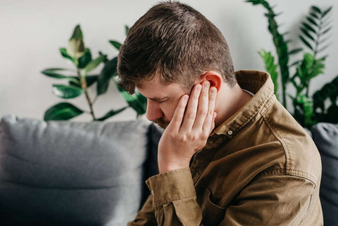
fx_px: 470
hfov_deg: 39.6
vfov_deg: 27.0
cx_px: 169
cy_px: 113
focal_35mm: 50
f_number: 4
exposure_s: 1/160
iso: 100
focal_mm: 50
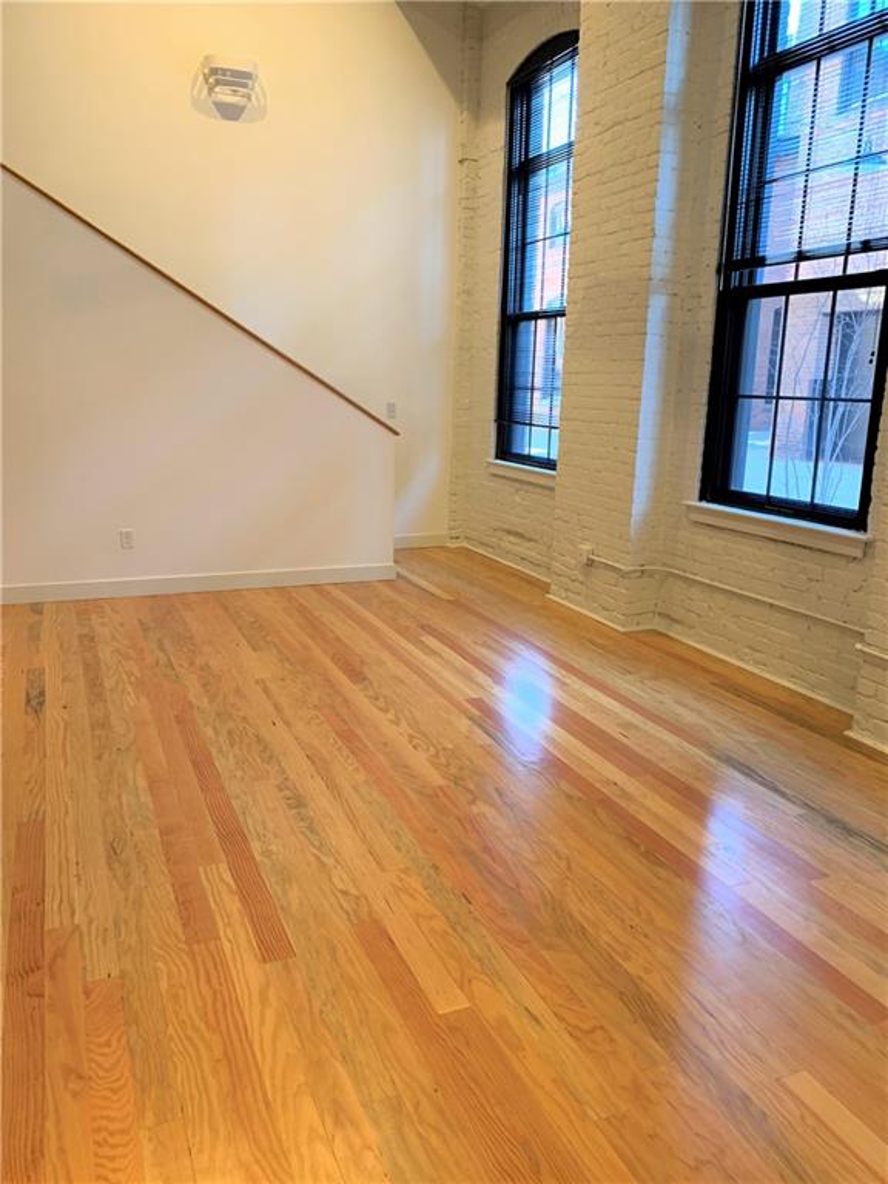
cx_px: 444
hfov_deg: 53.1
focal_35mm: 26
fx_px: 889
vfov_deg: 67.3
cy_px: 592
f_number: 1.8
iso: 160
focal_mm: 4.25
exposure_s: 1/60
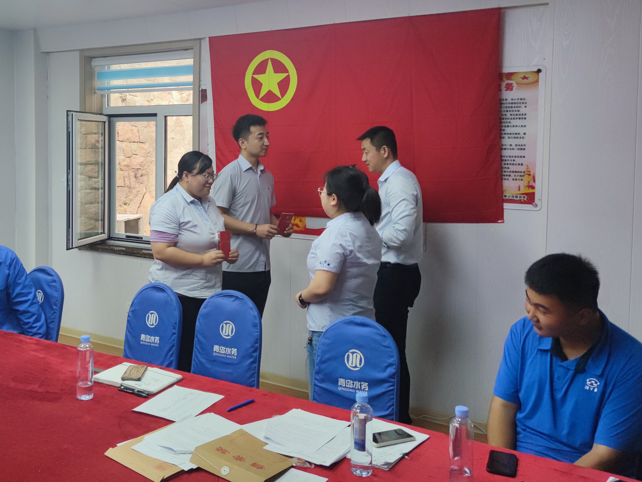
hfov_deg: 51.3
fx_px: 649
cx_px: 195
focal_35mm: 35
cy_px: 173
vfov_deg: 40.3
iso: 94
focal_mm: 6.72
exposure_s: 1/120
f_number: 1.69
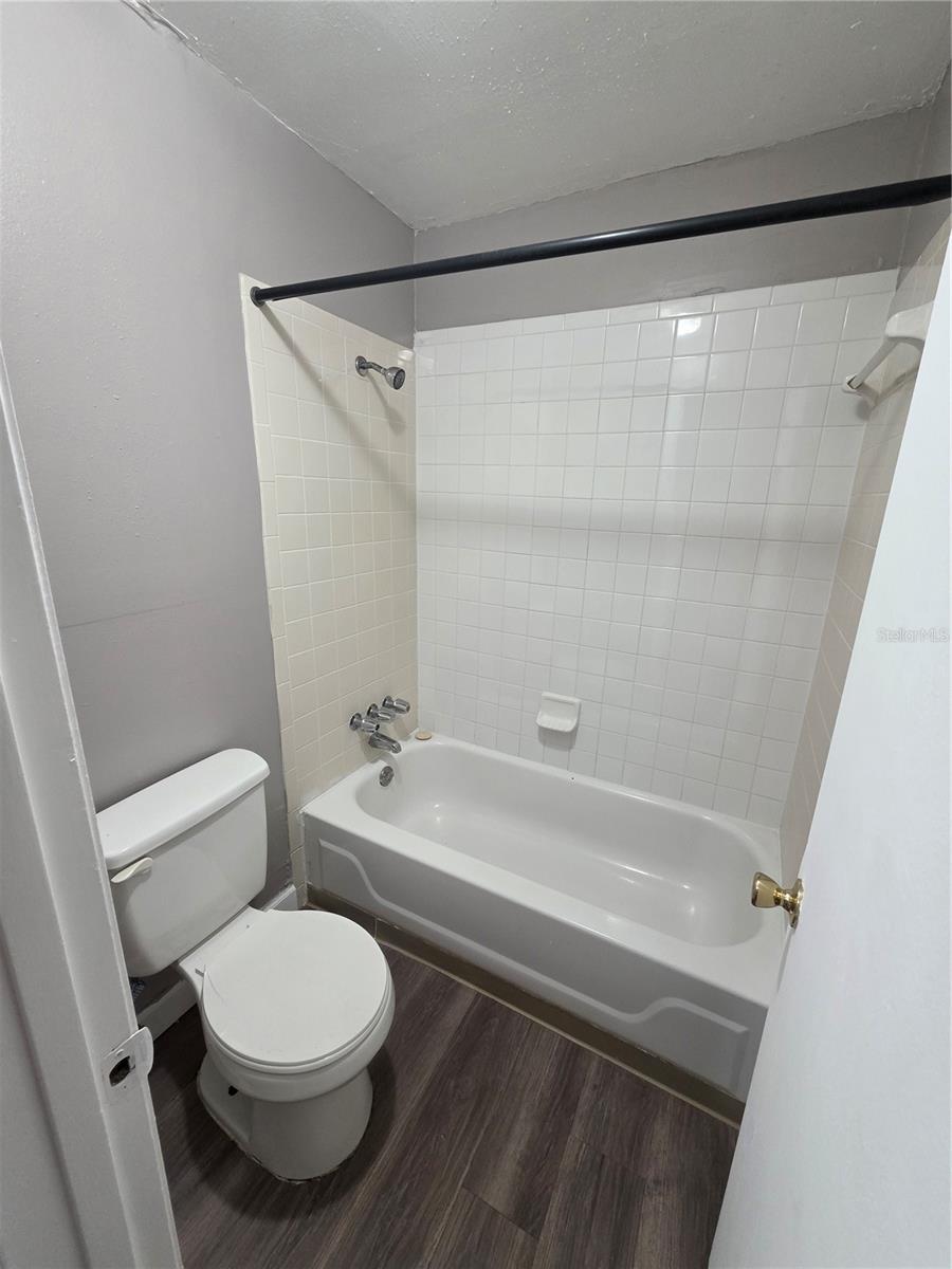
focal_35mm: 13
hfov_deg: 89.9
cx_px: 476
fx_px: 477
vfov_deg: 106.2
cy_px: 634
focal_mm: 2.2
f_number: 1.9
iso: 320
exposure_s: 1/120
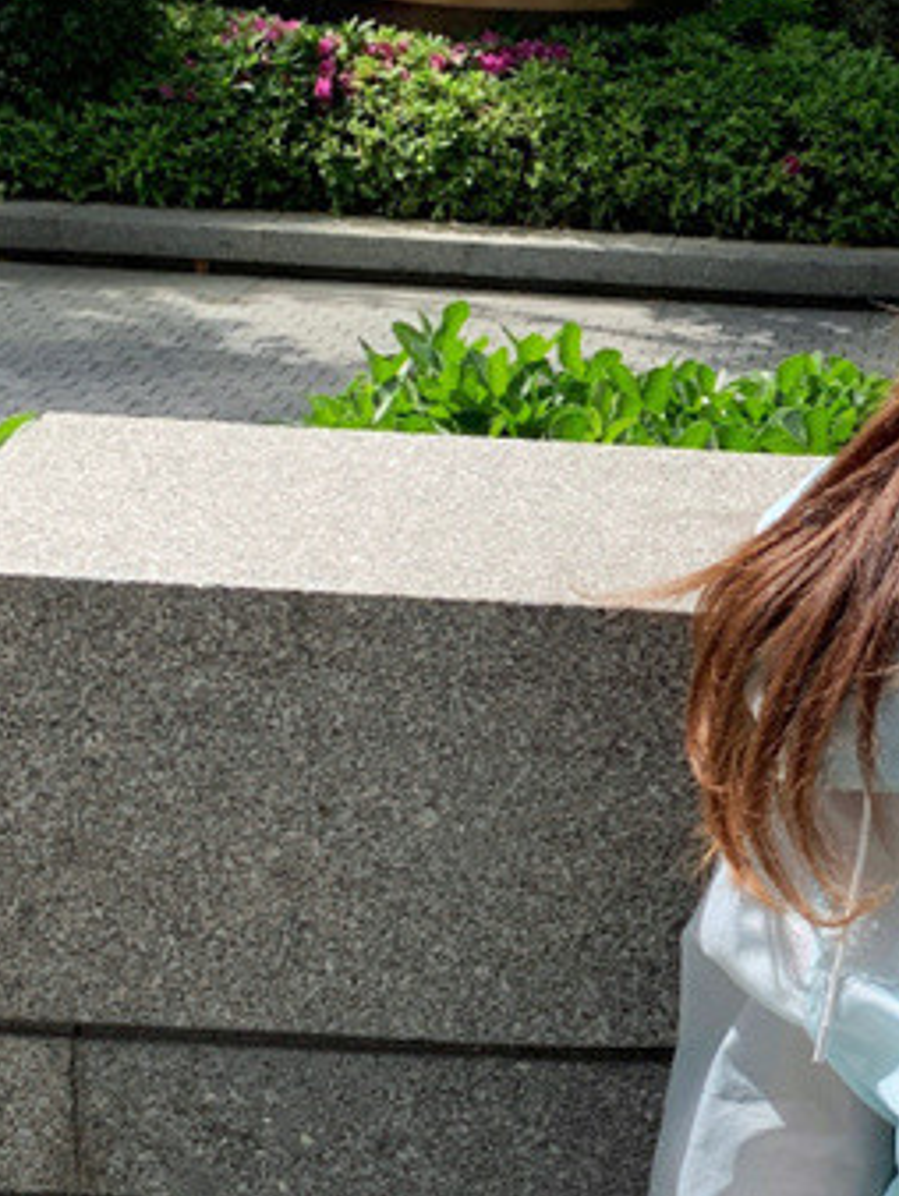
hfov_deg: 17.5
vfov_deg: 23.8
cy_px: 619
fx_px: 2836
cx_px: 927
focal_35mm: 82
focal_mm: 4.25
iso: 25
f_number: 1.8
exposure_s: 1/1076
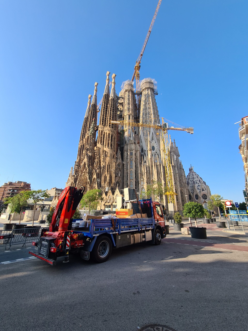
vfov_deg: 106.2
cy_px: 166
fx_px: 124
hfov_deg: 89.9
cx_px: 124
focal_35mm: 13
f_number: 2.2
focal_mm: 2.2
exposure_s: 1/850
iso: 50
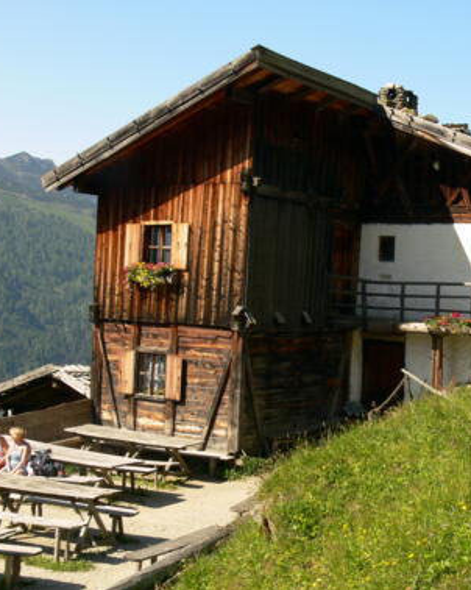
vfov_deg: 34.1
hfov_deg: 27.3
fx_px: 959
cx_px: 340
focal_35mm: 55
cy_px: 265
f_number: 5.6
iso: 80
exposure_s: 1/100
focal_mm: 8.1
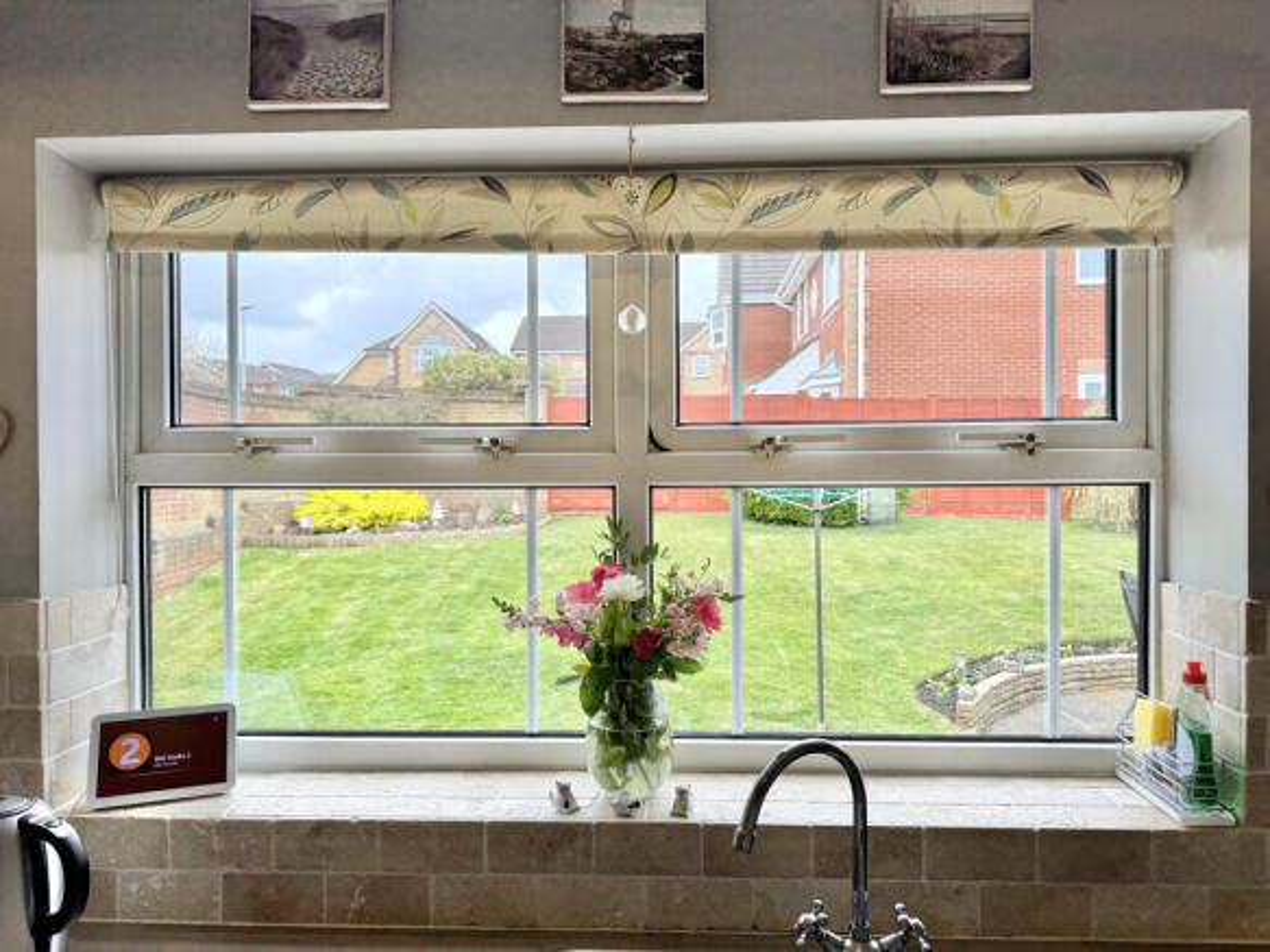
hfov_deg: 71.6
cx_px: 635
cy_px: 476
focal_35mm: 24
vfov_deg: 56.8
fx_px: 880
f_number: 1.78
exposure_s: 1/535
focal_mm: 6.76
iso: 80
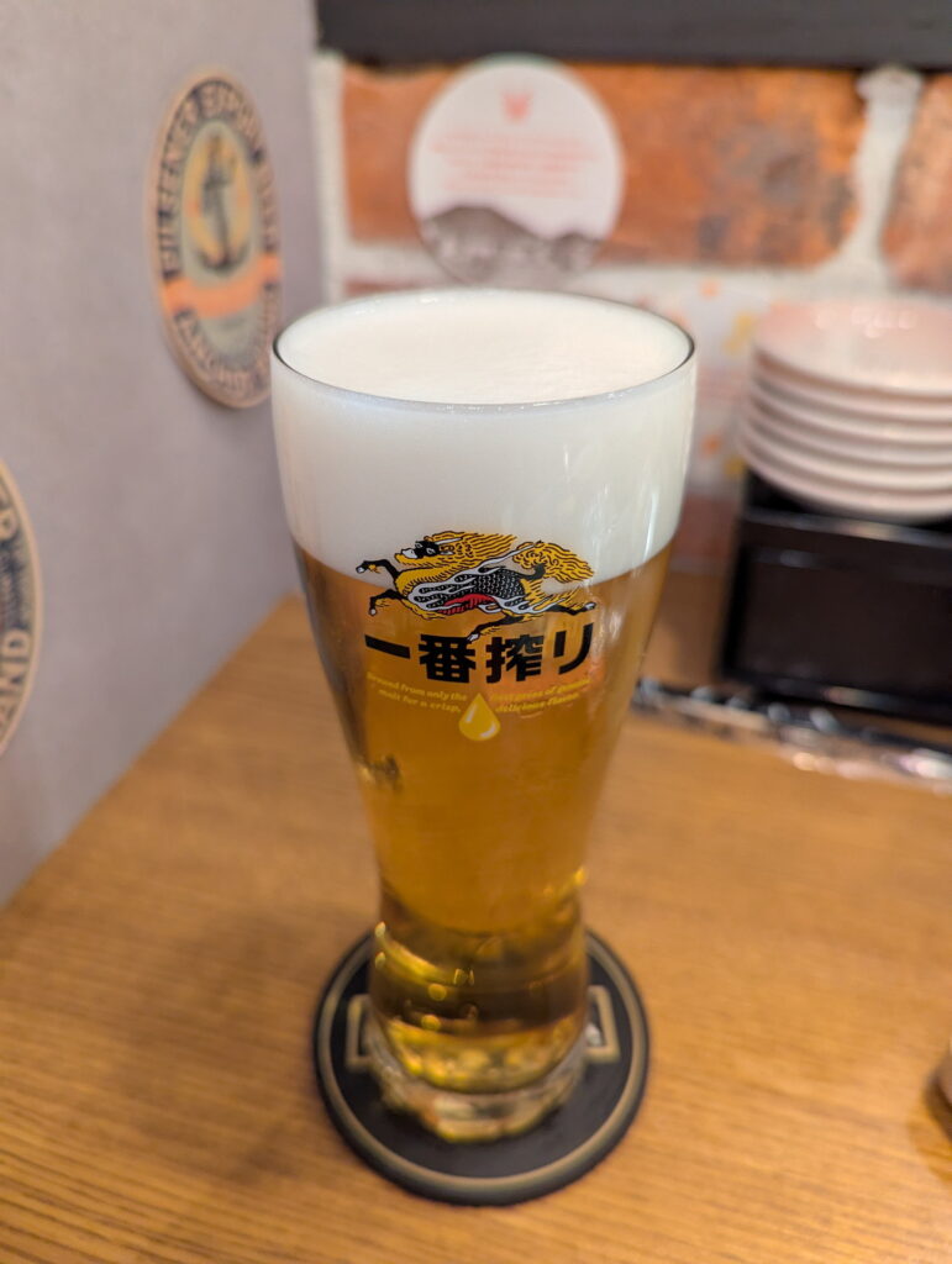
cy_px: 632
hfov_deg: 56.9
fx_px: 878
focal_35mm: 24
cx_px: 476
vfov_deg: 71.5
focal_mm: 6.81
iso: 801
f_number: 1.85
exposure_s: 1/120
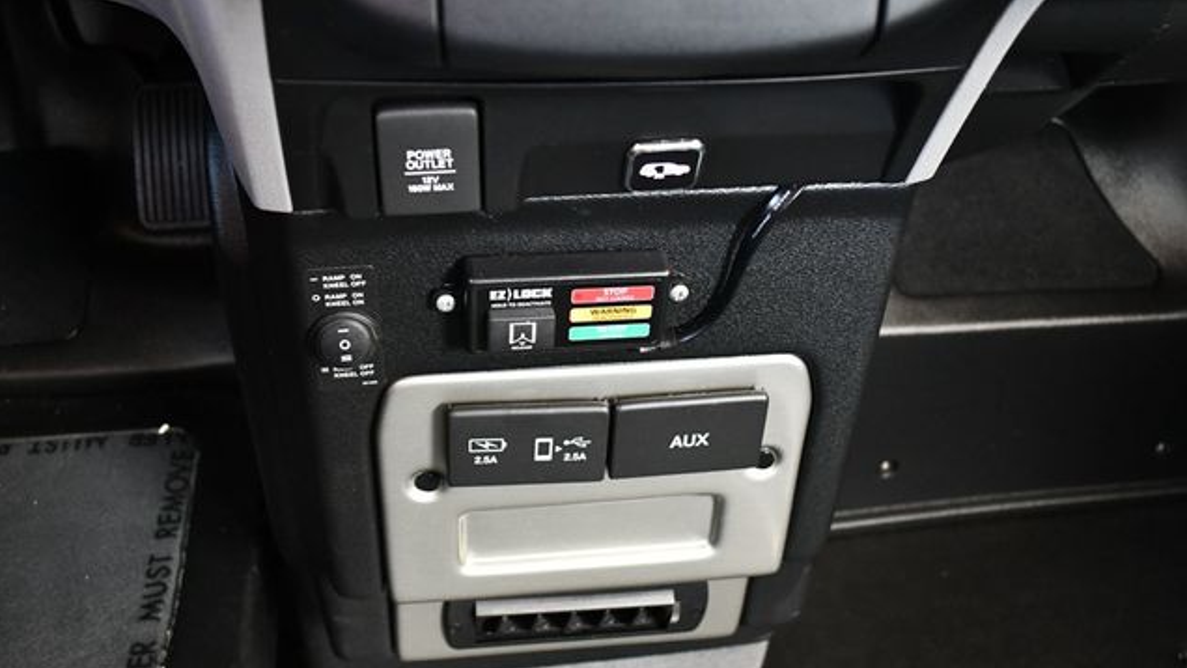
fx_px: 1196
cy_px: 306
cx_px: 592
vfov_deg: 31.2
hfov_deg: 52.8
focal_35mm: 38
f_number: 3.5
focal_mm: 18
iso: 2500
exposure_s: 1/125
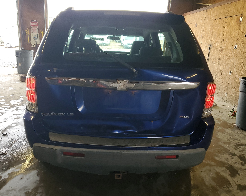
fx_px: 204
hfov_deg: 62.1
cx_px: 111
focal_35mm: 28
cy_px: 97
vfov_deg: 51.5
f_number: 1.5
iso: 87
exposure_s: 1/120
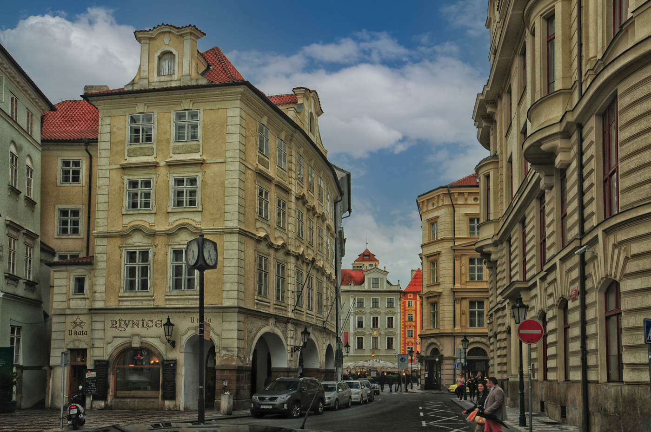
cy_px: 216
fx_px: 677
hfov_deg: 51.3
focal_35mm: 38
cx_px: 326
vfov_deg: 35.4
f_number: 11
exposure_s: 1/60
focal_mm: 25
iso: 250
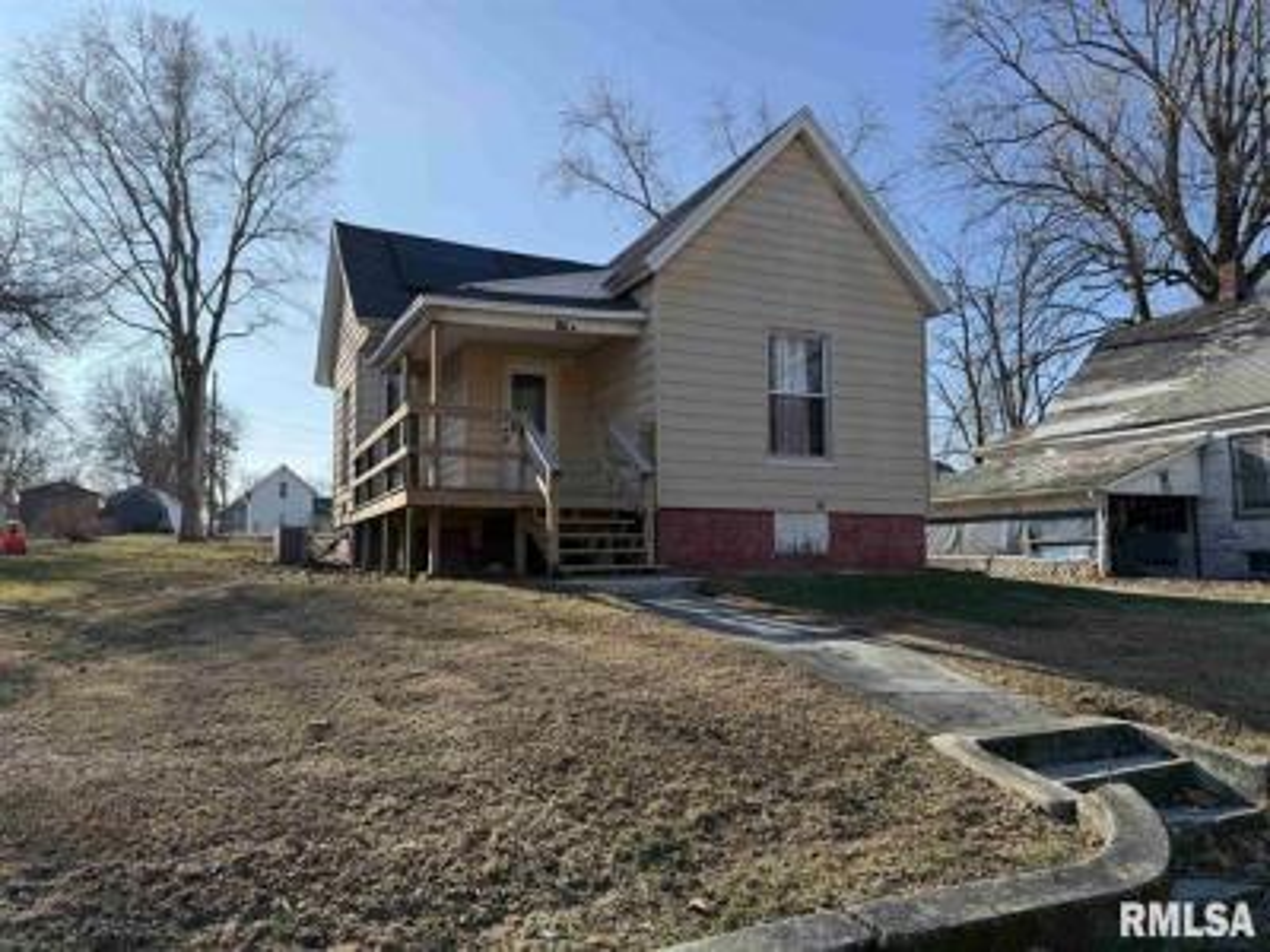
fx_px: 881
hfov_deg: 71.6
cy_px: 476
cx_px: 635
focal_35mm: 24
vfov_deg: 56.8
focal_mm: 6.76
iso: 80
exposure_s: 1/2907
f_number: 1.78
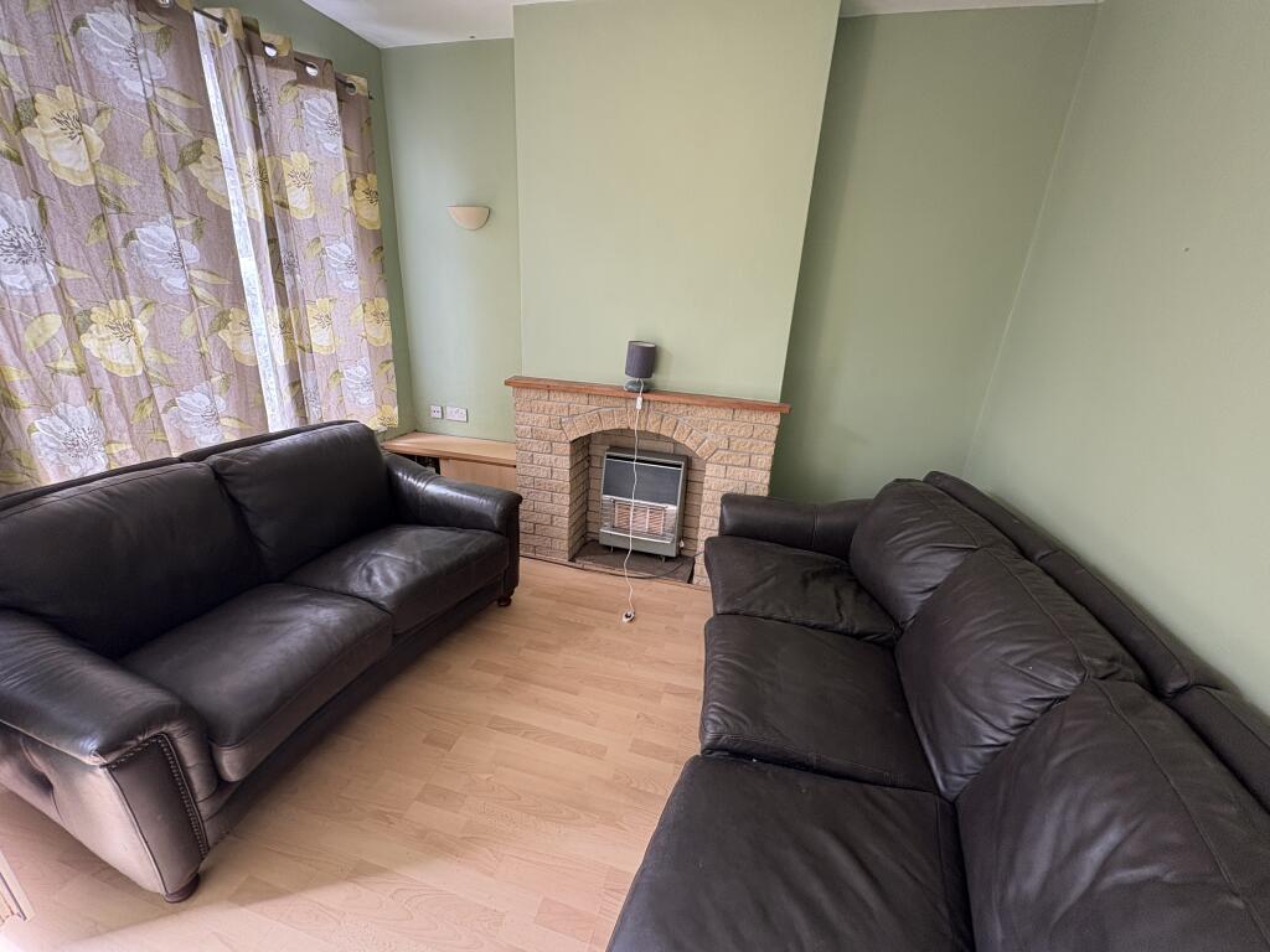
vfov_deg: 85.7
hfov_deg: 102.1
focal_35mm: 14
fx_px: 514
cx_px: 635
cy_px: 476
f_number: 2.2
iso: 200
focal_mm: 2.22
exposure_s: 1/99
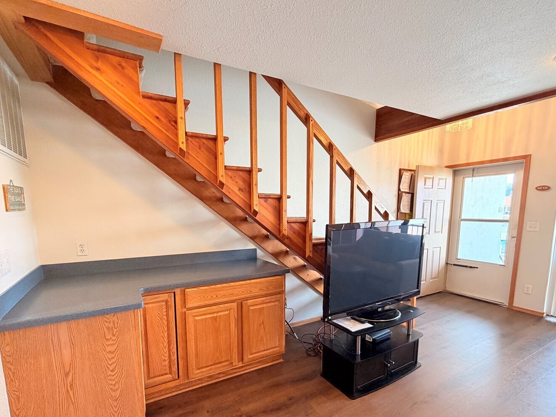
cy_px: 245
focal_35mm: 17
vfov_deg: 74.1
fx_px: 273
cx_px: 259
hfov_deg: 90.9
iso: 200
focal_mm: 2.22
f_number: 2.2
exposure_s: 1/60
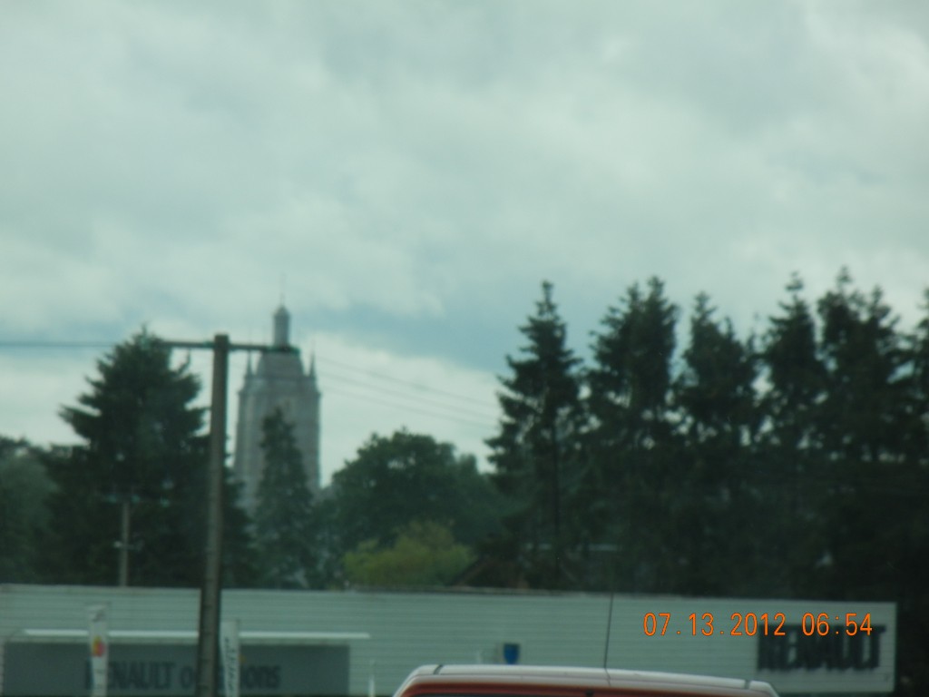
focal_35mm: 300
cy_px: 348
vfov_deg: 5.0
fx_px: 8051
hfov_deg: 6.6
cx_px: 464
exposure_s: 1/484
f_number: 5.6
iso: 160
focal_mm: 54
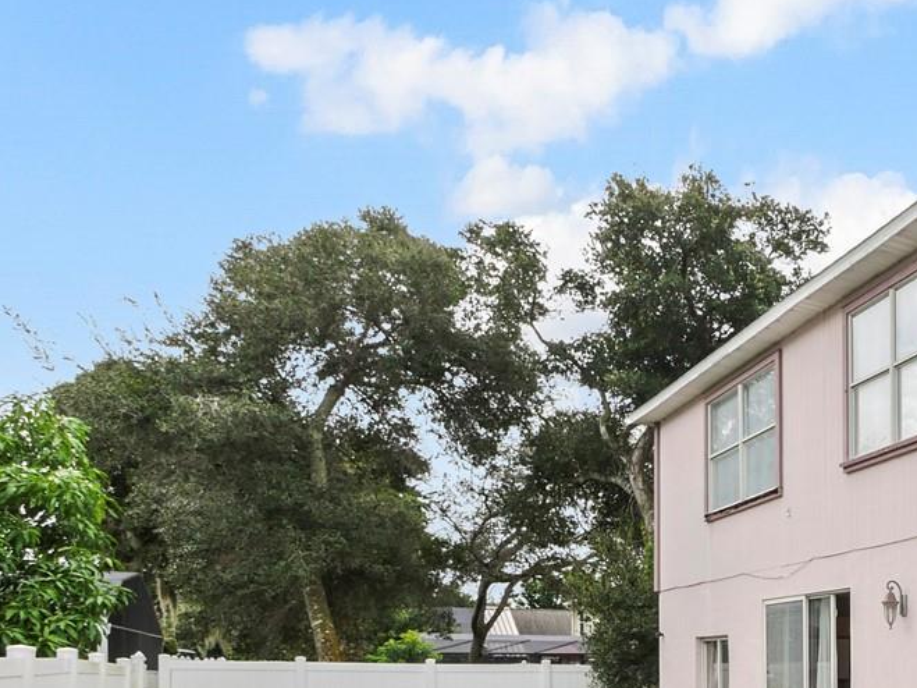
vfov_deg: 38.7
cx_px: 1090
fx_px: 901
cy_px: 628
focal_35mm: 34
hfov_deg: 39.6
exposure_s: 1/250
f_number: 5.6
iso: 200
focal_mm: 7
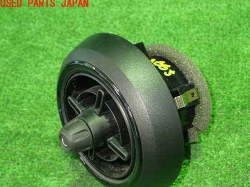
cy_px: 110
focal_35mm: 60
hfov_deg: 32.1
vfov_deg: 24.4
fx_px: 433
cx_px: 148
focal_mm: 9.01
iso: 800
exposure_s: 1/15
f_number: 3.2
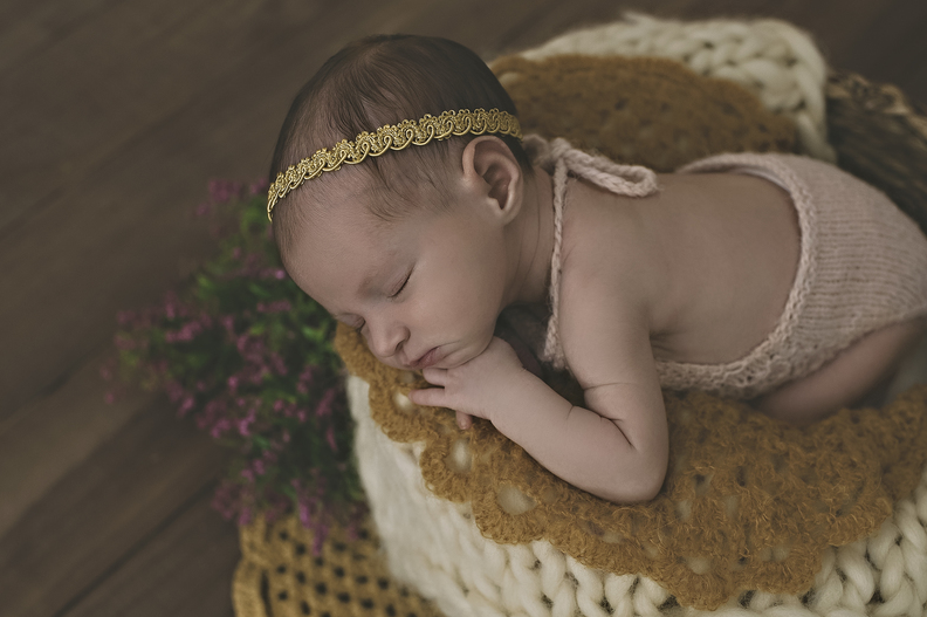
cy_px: 409
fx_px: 1364
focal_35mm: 53
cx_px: 545
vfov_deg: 25.4
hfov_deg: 37.4
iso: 250
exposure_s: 1/250
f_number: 3.2
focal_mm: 35
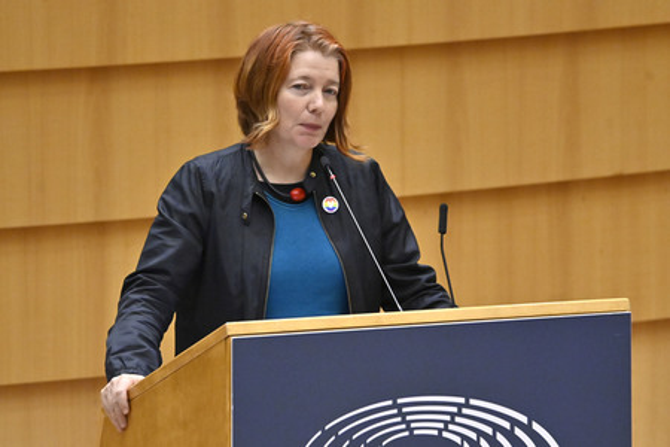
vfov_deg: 2.3
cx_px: 335
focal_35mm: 600
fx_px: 11166
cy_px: 224
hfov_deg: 3.4
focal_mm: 600
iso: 5000
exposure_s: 1/640
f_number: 6.3
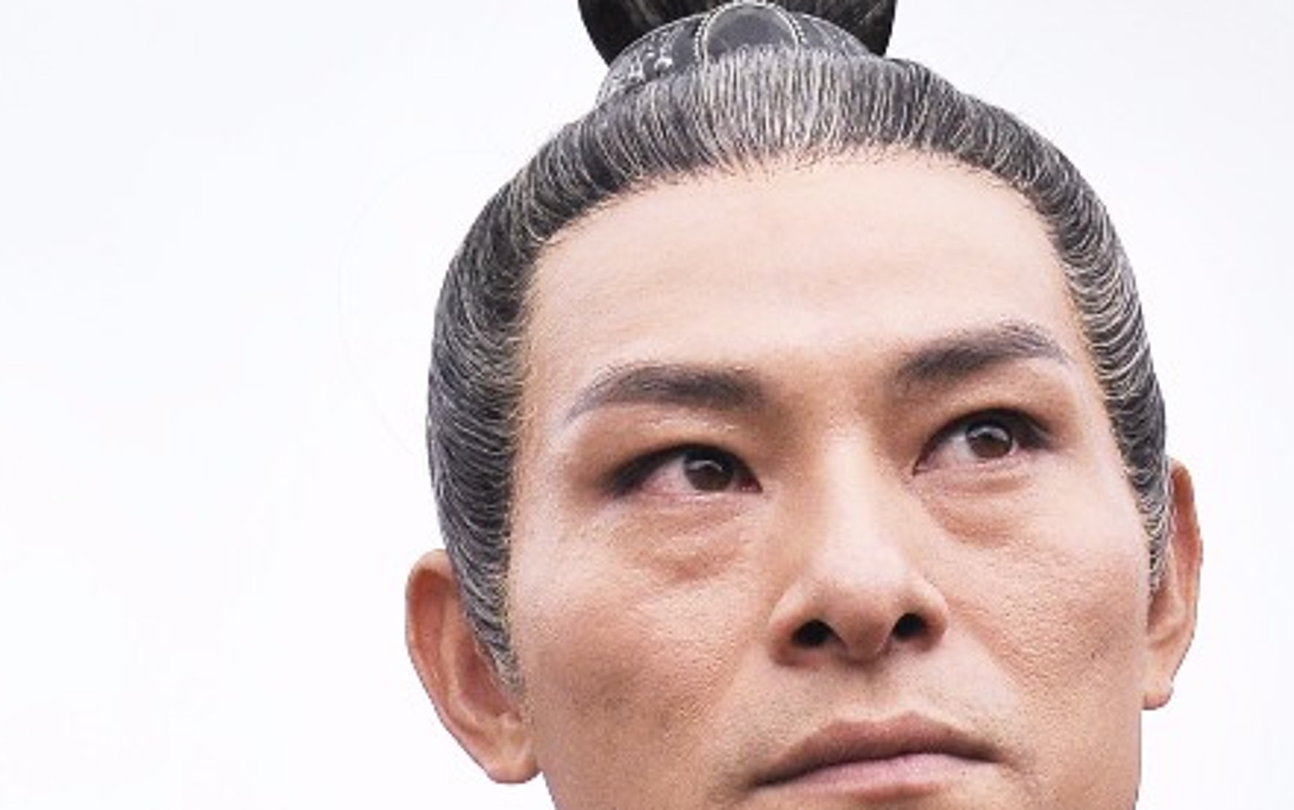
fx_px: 6839
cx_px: 147
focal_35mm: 194
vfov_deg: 6.7
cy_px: 1027
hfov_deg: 10.8
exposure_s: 1/640
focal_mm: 35
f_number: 4.5
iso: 500
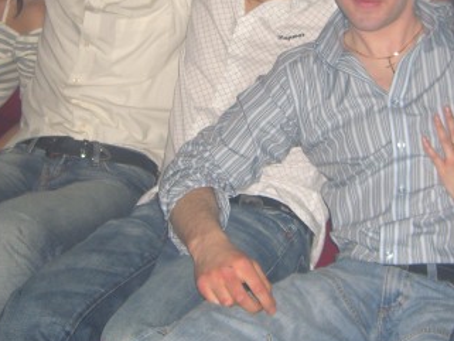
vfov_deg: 20.5
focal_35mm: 71
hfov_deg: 27.3
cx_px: 270
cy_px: 64
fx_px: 932
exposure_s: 1/60
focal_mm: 7.9
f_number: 2.8
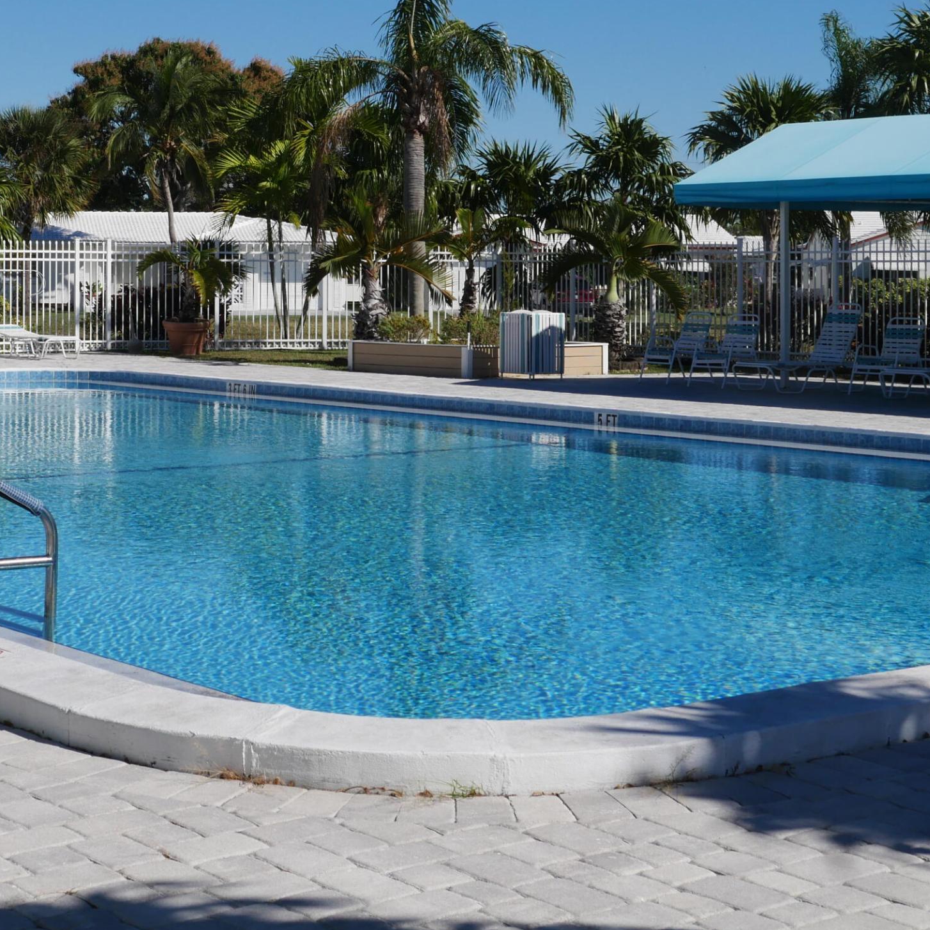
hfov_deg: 24.5
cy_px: 257
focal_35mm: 70
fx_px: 2128
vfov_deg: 24.4
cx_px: 291
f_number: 10
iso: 200
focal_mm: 20
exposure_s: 1/640
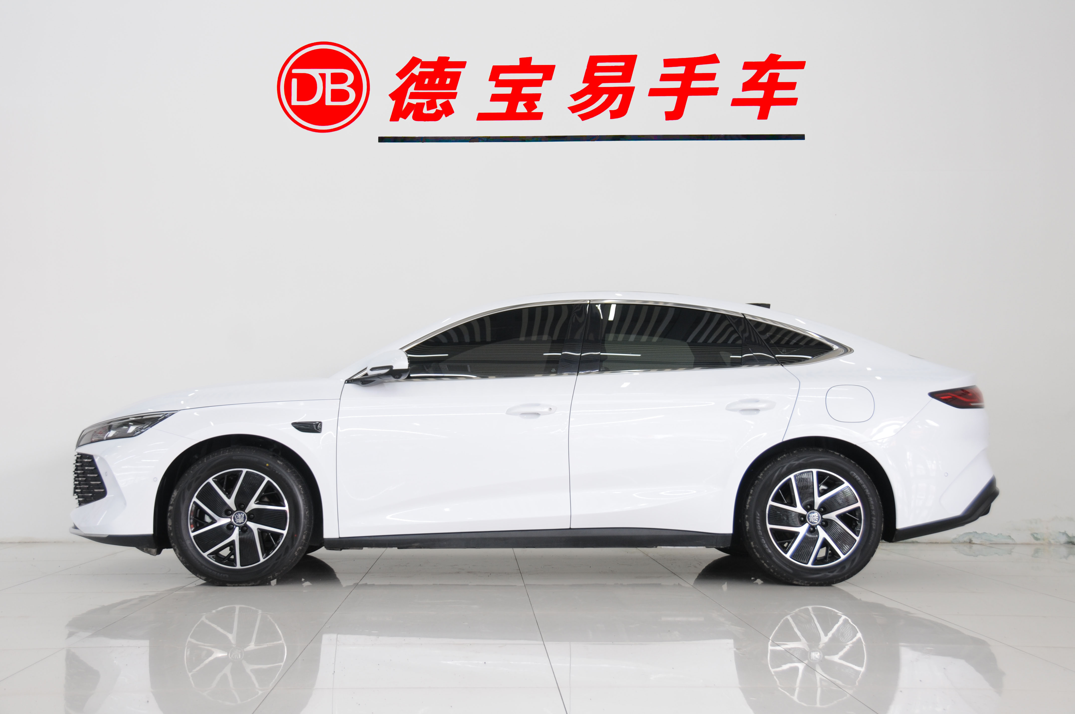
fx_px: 1387
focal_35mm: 46
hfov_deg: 42.4
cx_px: 538
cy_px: 357
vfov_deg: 28.9
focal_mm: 31
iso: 200
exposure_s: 1/15
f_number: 4.8
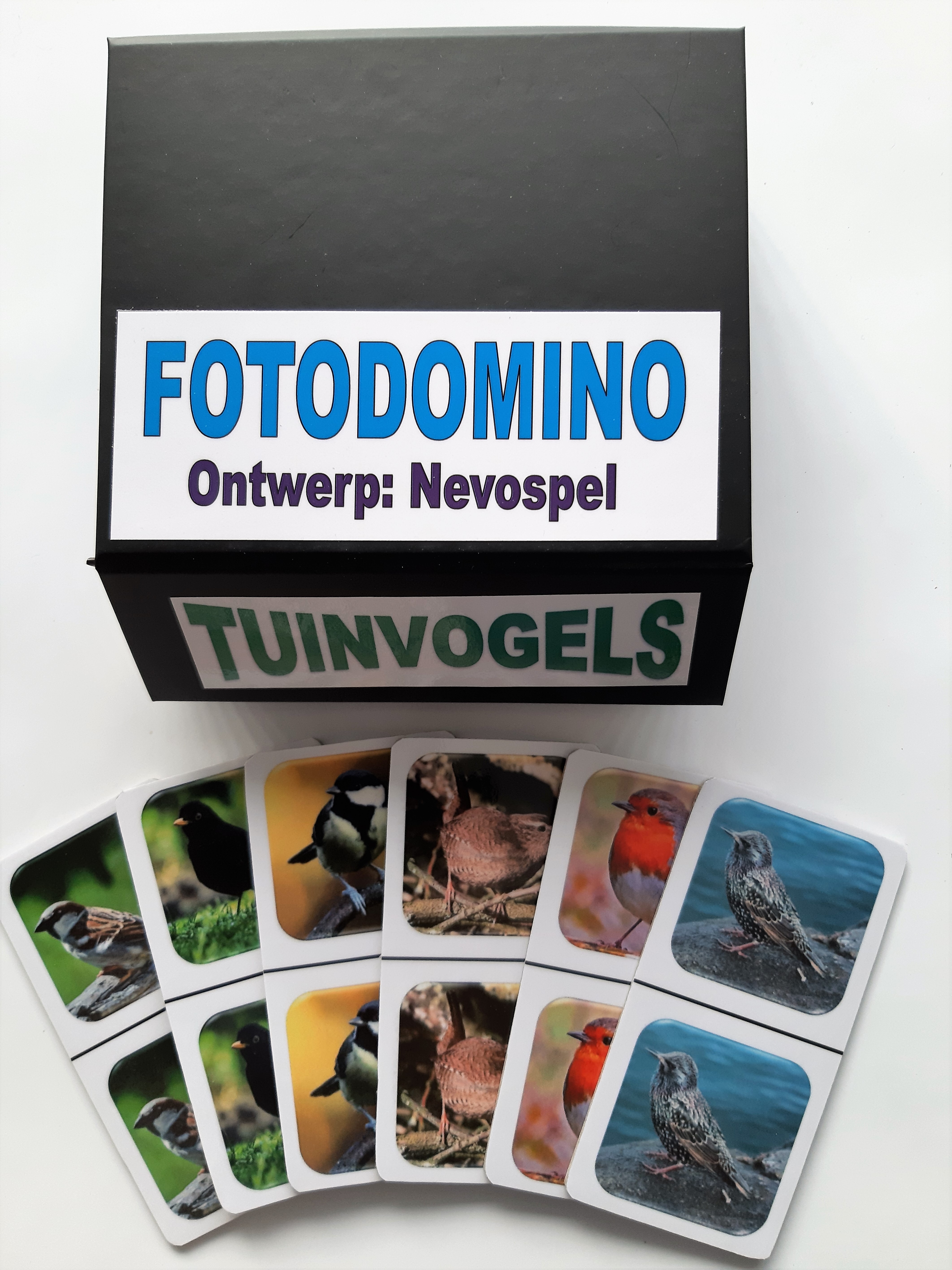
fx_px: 990
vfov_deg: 65.3
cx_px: 476
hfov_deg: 51.4
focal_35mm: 27
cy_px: 635
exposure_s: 1/50
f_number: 1.7
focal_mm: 3.93
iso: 64
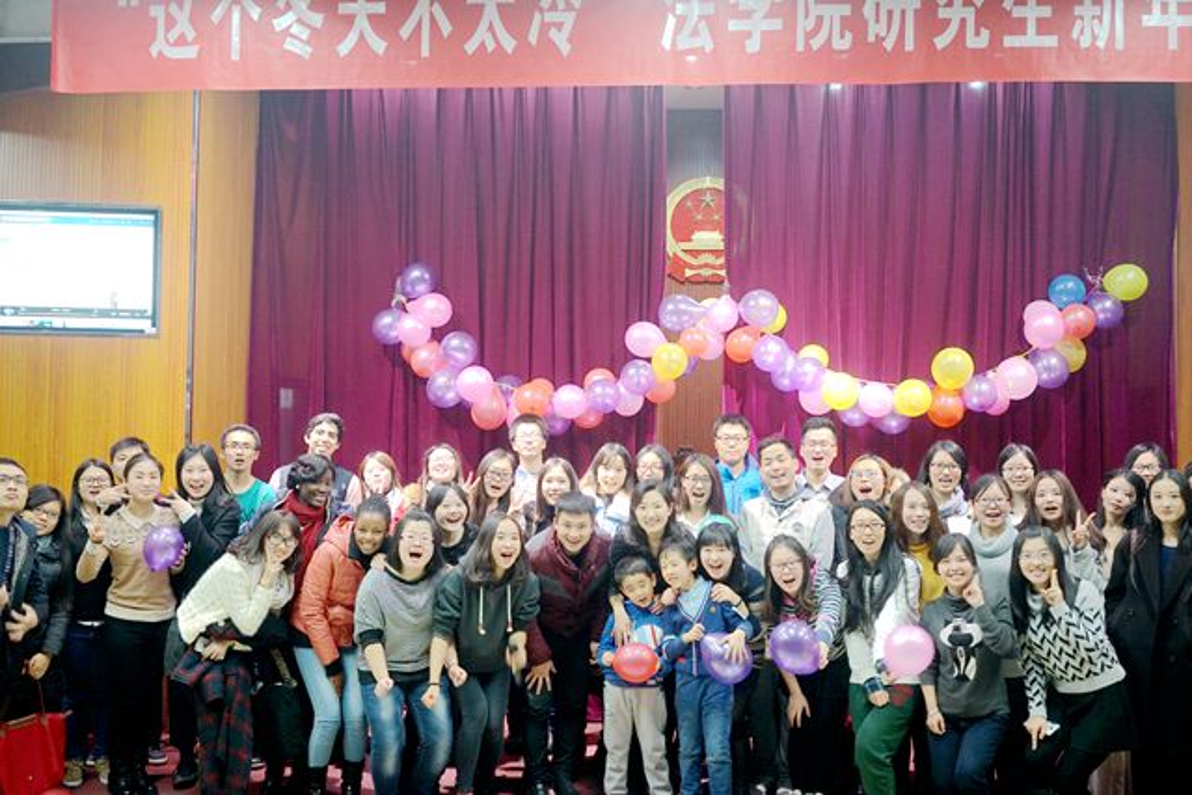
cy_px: 398
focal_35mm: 35
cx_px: 596
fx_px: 1159
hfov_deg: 54.4
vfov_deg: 37.9
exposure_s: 1/30
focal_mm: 35
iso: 320
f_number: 2.8
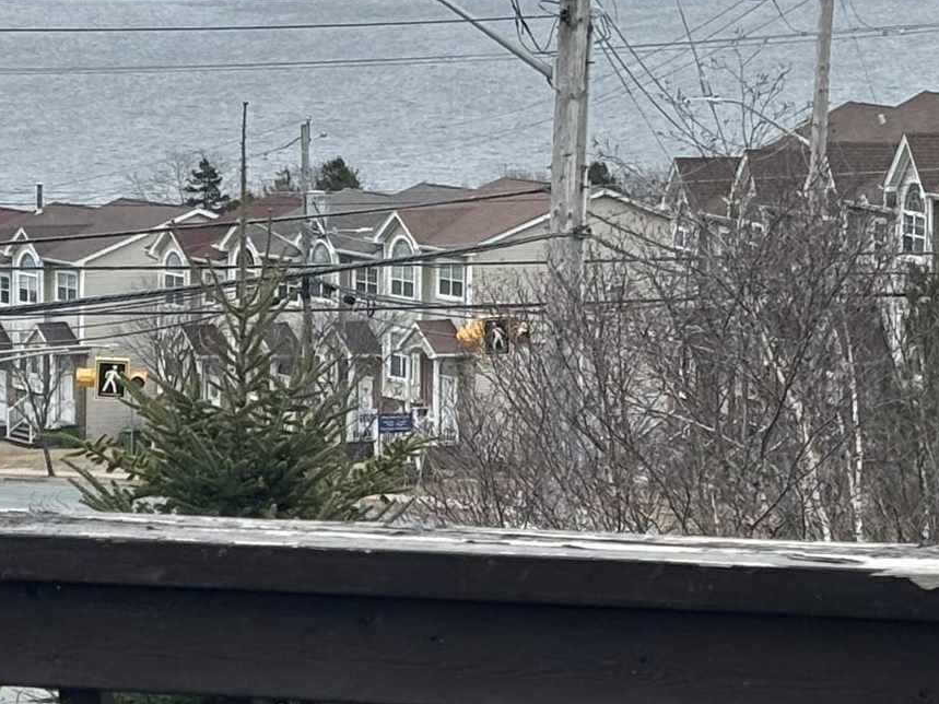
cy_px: 495
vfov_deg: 8.0
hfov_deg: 10.6
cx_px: 131
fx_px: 5045
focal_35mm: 186
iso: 32
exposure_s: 1/894
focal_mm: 5.96
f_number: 1.6
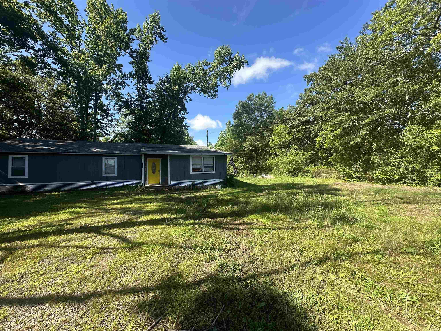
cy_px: 166
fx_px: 178
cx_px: 220
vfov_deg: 85.7
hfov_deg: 102.1
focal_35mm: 14
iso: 40
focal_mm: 2.22
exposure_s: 1/572
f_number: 2.2
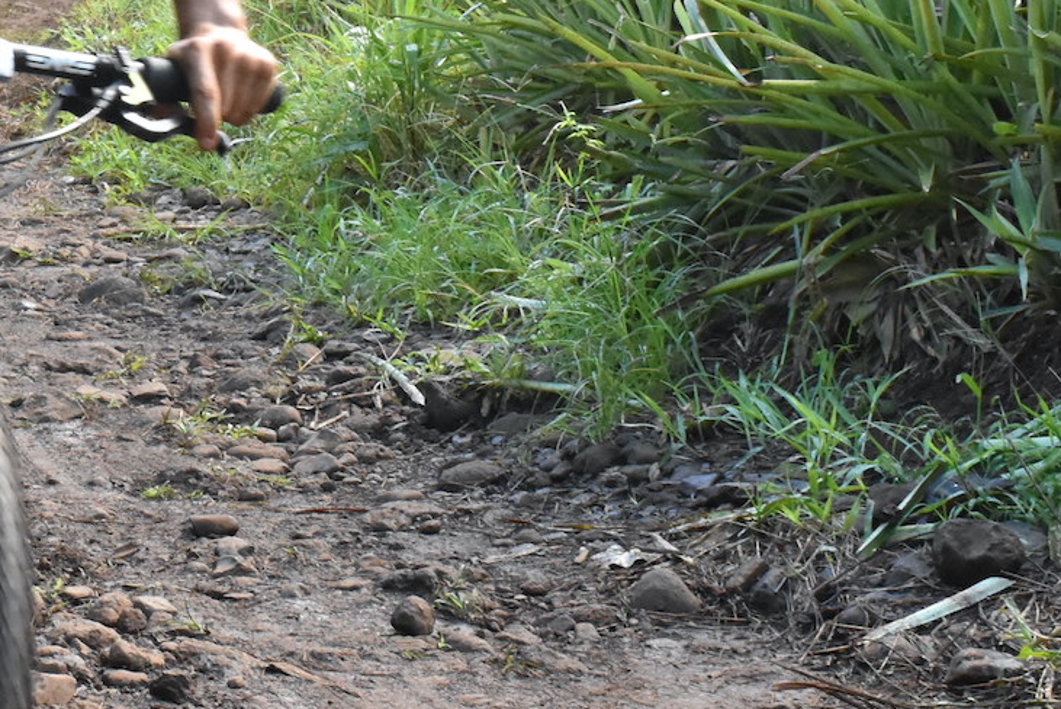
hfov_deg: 16.0
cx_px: 58
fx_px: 3715
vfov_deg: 10.8
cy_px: 17
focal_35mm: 126
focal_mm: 32
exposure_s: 1/400
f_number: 10
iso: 3200
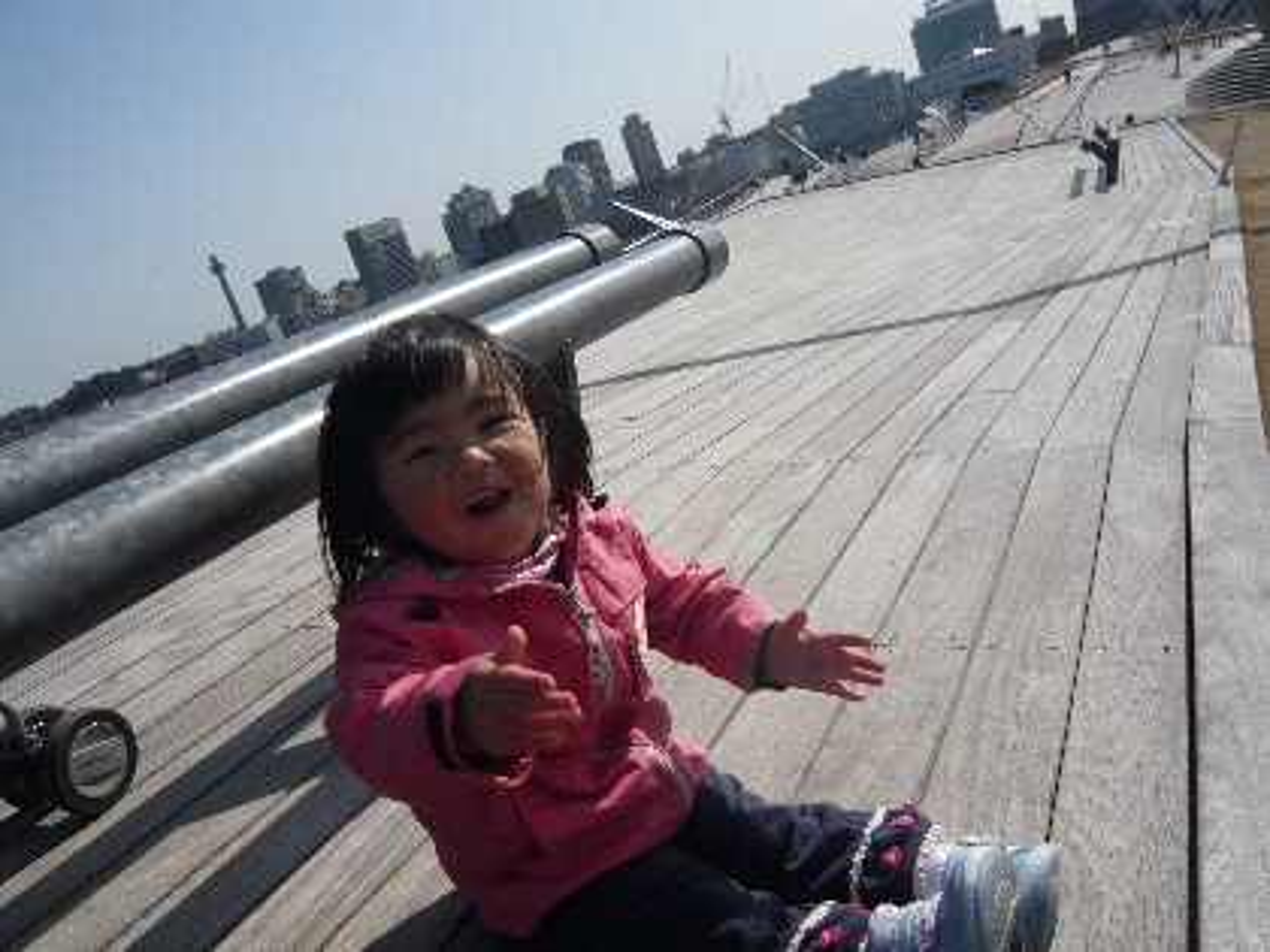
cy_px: 476
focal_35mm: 28
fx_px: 1027
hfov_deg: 63.4
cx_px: 635
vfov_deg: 49.7
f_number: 8
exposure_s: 1/400
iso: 100
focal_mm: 4.6
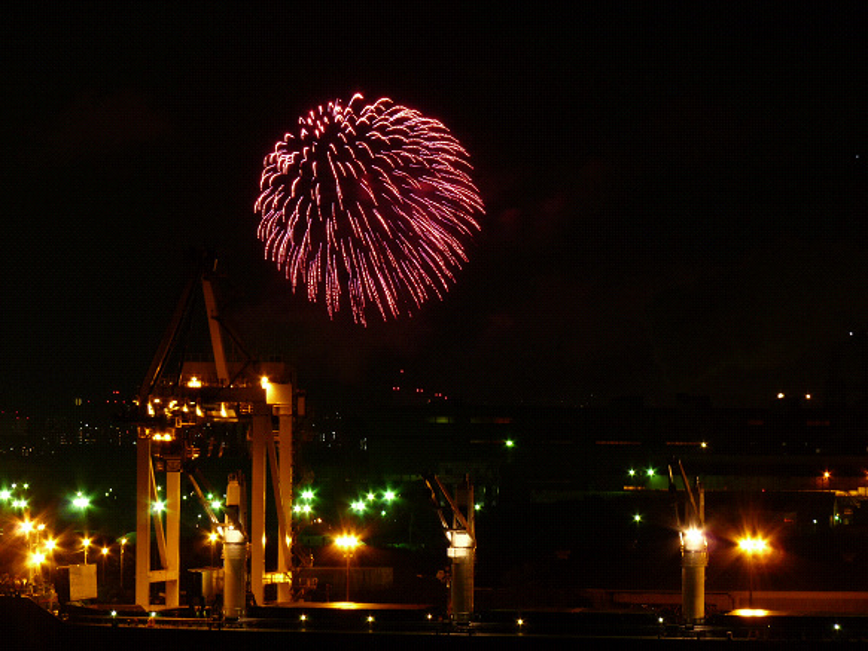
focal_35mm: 228
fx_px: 5716
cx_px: 434
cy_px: 326
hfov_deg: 8.7
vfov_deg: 6.5
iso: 100
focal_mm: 40.5
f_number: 8
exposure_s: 2
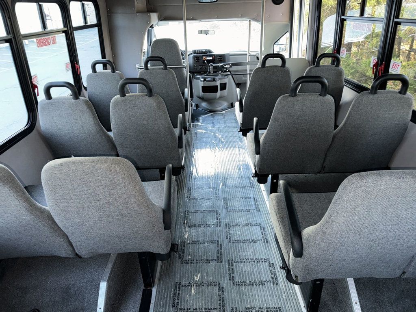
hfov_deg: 71.6
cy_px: 156
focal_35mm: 24
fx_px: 288
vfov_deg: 56.8
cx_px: 208
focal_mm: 6.76
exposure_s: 1/9
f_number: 1.78
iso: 160
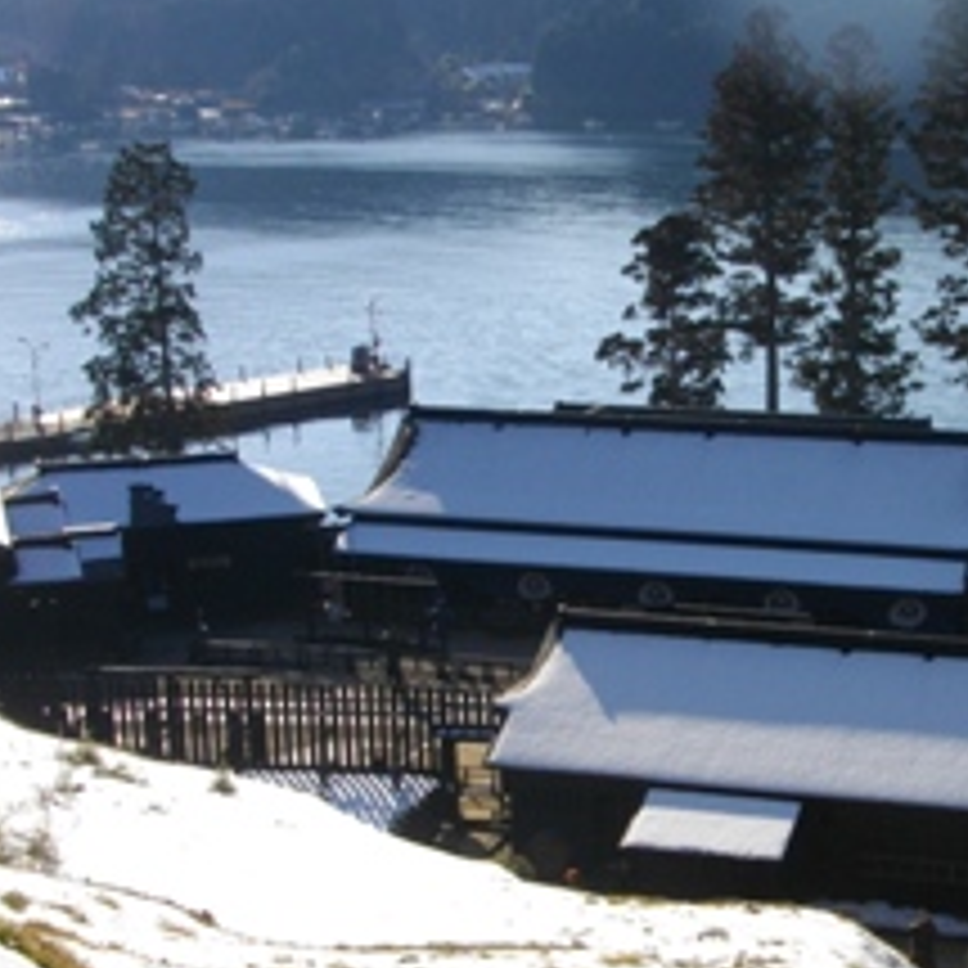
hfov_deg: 28.8
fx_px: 1867
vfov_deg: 29.1
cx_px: 689
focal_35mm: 59
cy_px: 432
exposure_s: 1/500
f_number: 5.5
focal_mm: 5.7
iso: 100
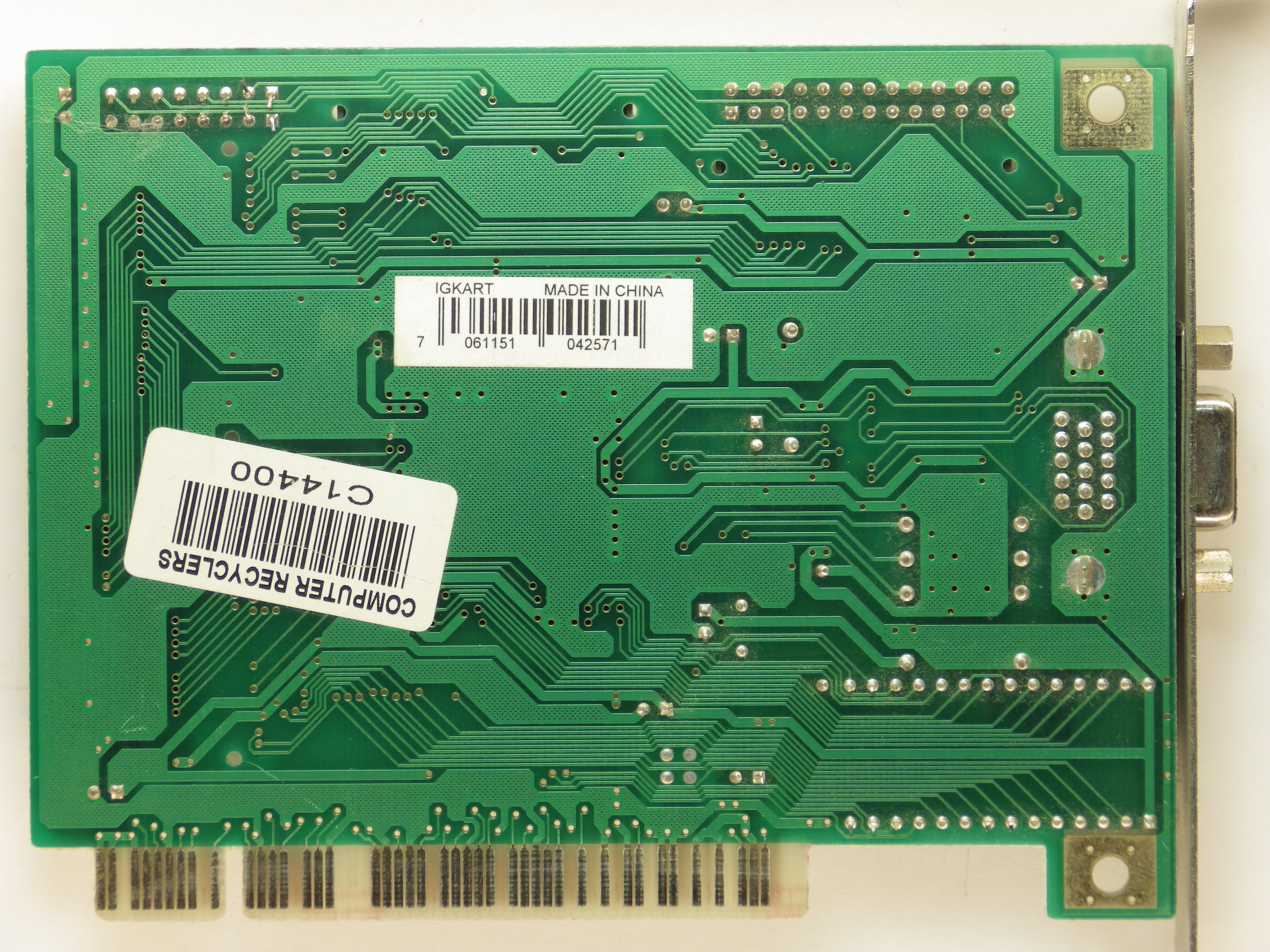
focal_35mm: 218
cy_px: 476
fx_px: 7998
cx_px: 635
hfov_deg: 9.1
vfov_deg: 6.8
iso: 100
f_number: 5.5
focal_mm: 39.1
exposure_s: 1/125
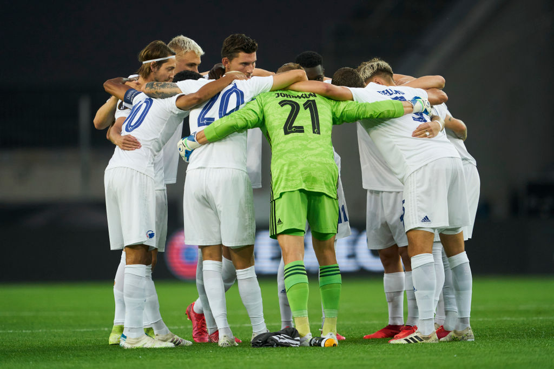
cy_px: 184
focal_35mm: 560
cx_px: 277
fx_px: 8618
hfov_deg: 3.7
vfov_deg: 2.5
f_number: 4
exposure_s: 1/1600
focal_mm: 560
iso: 3200
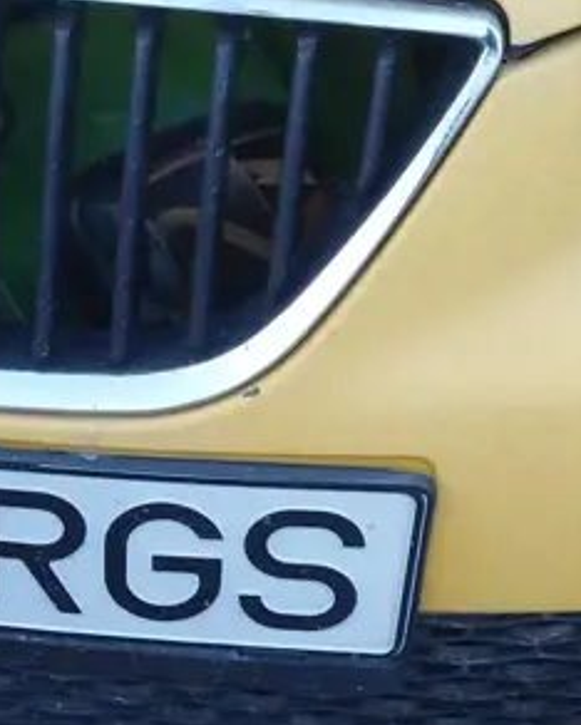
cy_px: 621
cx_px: 0
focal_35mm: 107
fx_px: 2297
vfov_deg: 17.7
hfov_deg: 14.2
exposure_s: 1/50
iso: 140
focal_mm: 5.89
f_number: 1.89
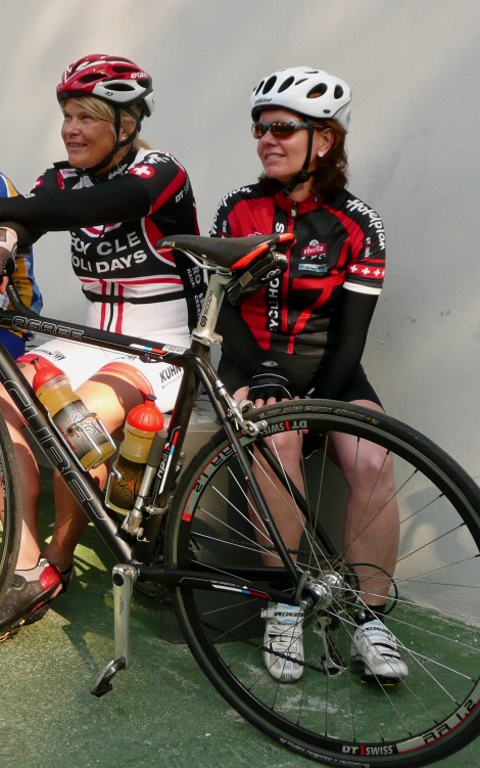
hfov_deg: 24.3
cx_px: 65
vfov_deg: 38.9
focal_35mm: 52
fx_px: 1087
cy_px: 381
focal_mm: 5.8
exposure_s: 1/250
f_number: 3.7
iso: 100
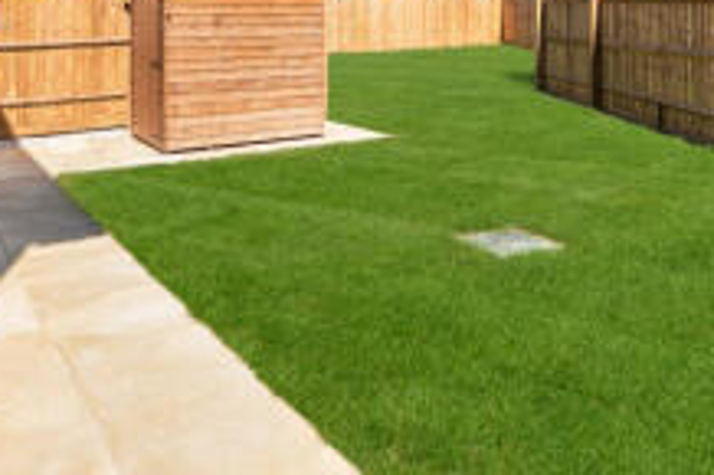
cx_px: 367
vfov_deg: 34.4
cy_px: -2
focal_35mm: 35
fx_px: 694
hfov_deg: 54.5
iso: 400
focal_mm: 16
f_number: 8
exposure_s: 1/640
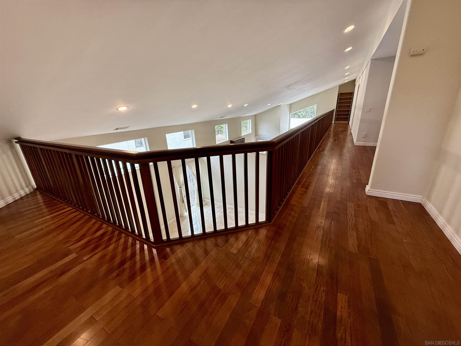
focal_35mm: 14
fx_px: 186
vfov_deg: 85.7
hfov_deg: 102.1
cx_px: 230
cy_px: 173
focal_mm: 2.22
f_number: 2.2
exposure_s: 1/120
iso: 200
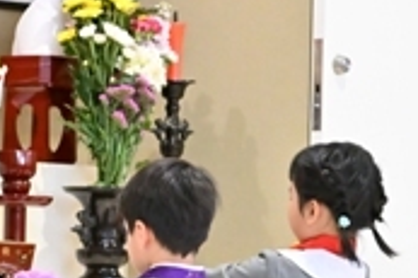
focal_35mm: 382
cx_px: 159
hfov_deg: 5.4
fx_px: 4431
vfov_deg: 3.6
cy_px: 267
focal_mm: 110
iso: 16000
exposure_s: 1/1250
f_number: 5
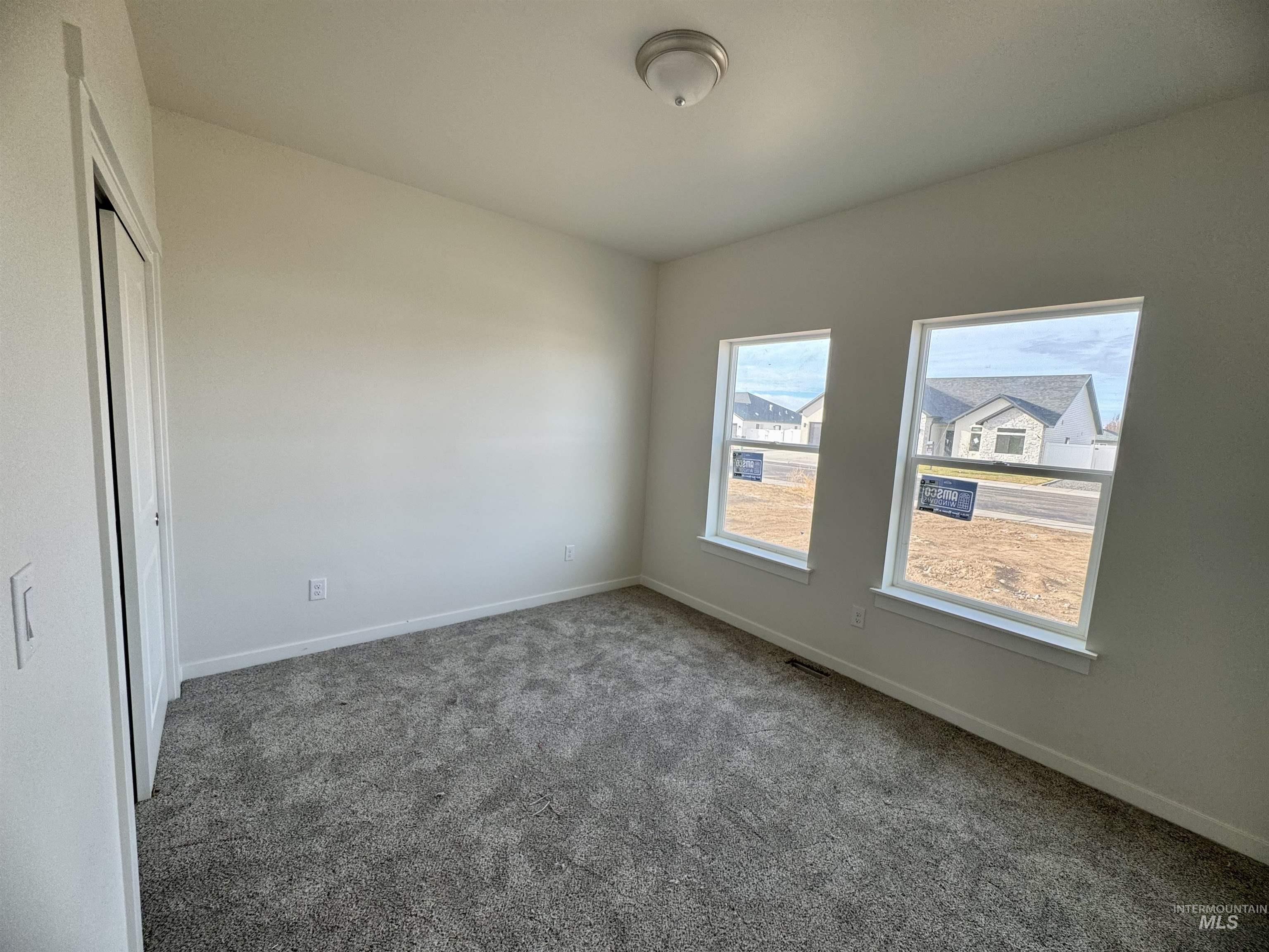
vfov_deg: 85.7
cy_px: 476
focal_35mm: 14
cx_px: 634
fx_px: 513
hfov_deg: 102.1
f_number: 2.2
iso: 40
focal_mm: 2.22
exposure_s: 1/99
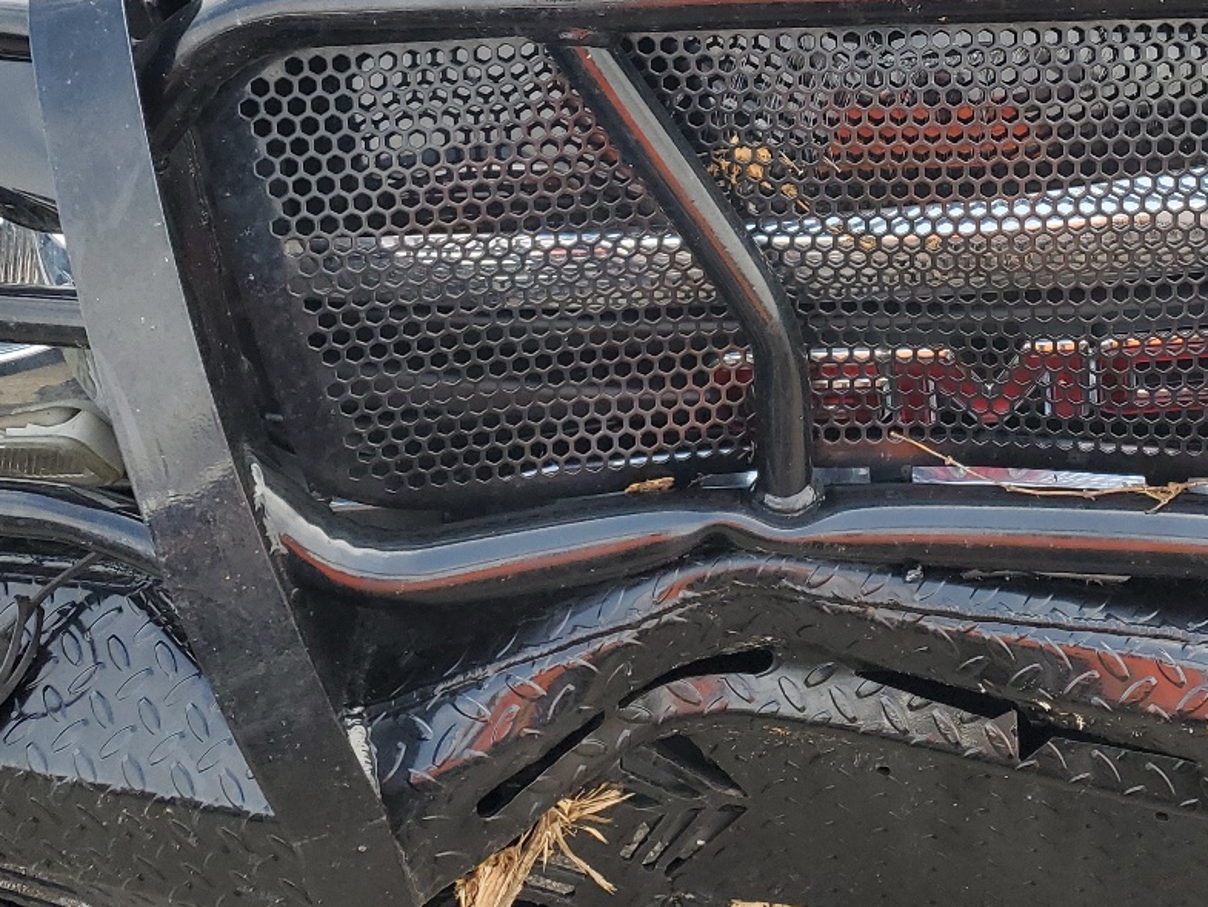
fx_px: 1850
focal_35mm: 53
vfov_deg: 26.4
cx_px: 923
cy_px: 57
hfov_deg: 35.3
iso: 50
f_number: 1.5
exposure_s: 1/435
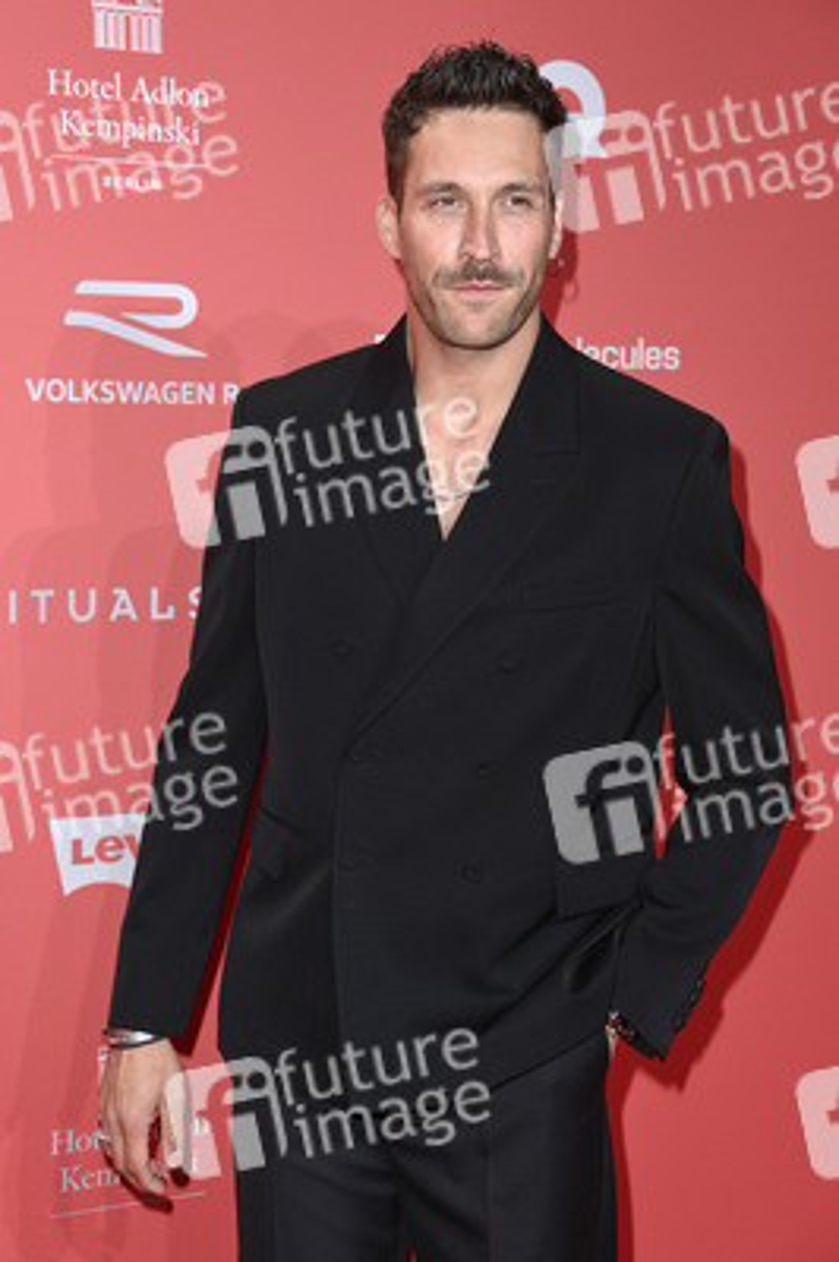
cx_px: 420
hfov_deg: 16.6
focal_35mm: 82
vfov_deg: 24.8
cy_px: 631
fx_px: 2871
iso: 1000
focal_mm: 82
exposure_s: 1/250
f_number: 5.6
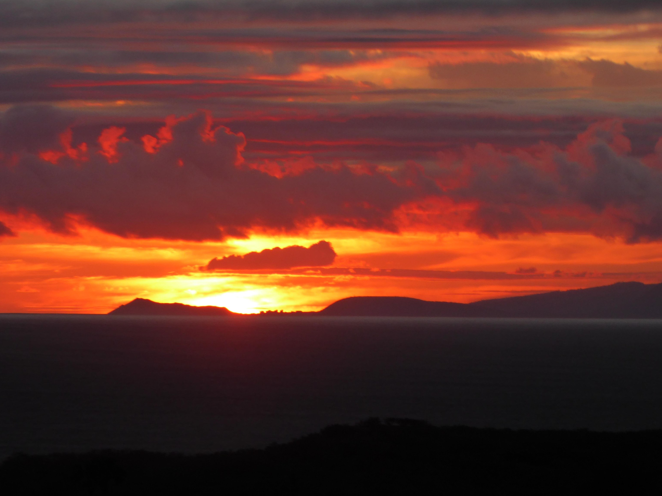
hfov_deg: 6.6
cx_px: 331
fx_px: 5756
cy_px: 247
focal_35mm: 301
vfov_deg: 4.9
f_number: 5.8
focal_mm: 53.8
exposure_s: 1/80
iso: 160
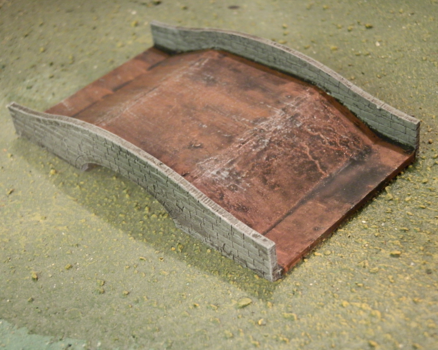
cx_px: 211
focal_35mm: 64
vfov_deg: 23.8
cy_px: 175
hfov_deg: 29.6
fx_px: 830
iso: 320
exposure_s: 1/8
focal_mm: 10.99
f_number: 3.7
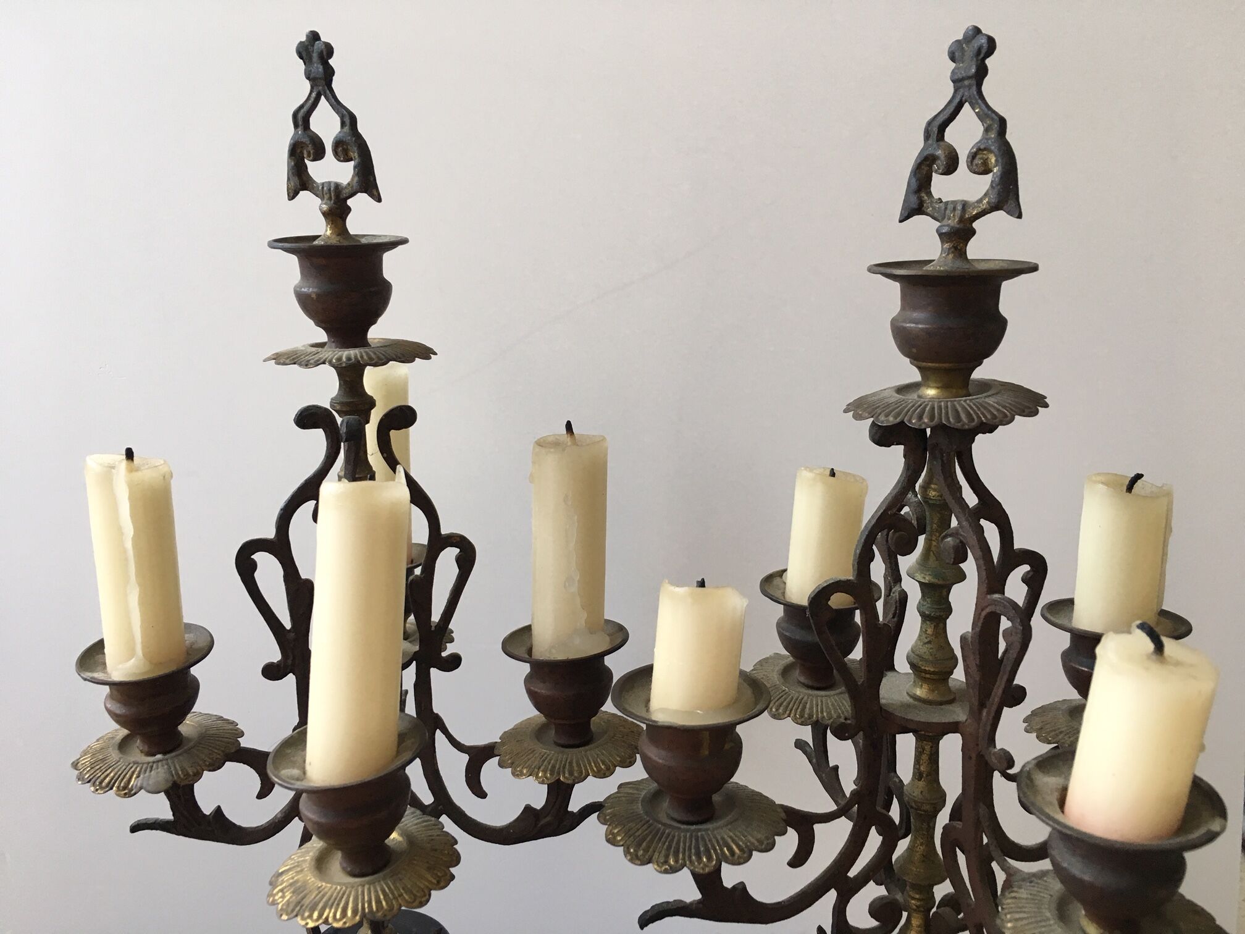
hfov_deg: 61.7
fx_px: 1043
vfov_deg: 48.2
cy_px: 467
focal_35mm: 29
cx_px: 622
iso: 50
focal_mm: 4.15
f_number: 2.2
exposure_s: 1/33
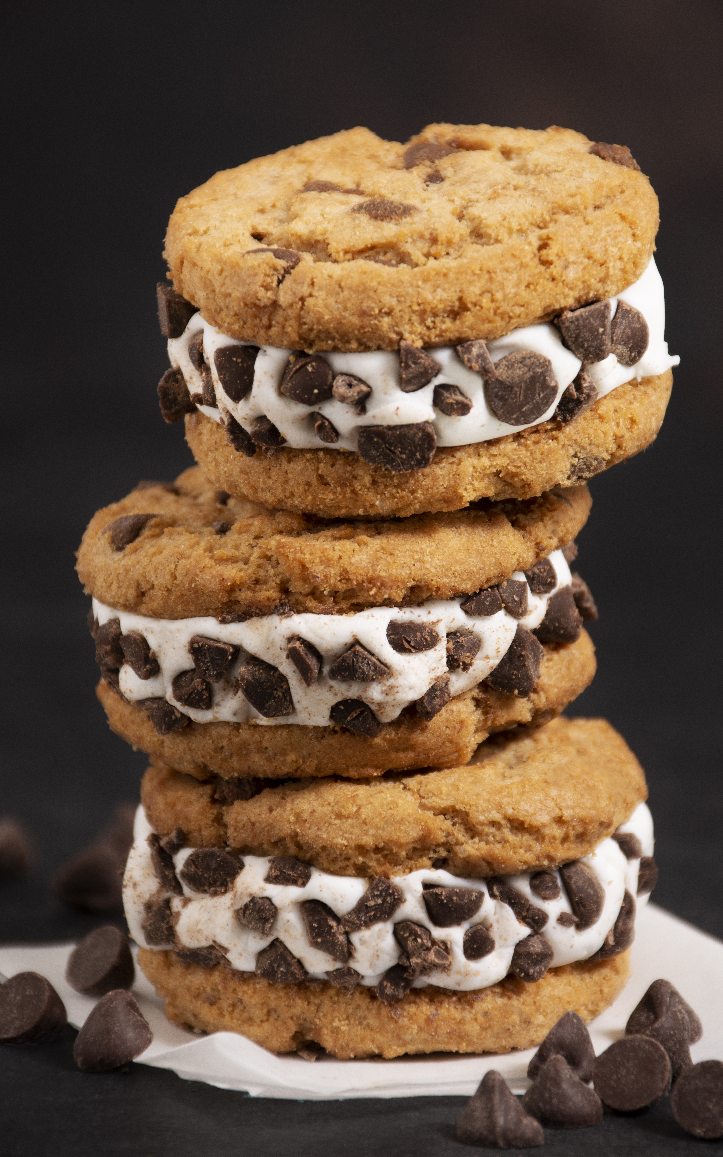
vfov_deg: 9.8
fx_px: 6778
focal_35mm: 215
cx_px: 373
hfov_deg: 6.1
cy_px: 577
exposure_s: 1/125
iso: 200
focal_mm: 140
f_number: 8
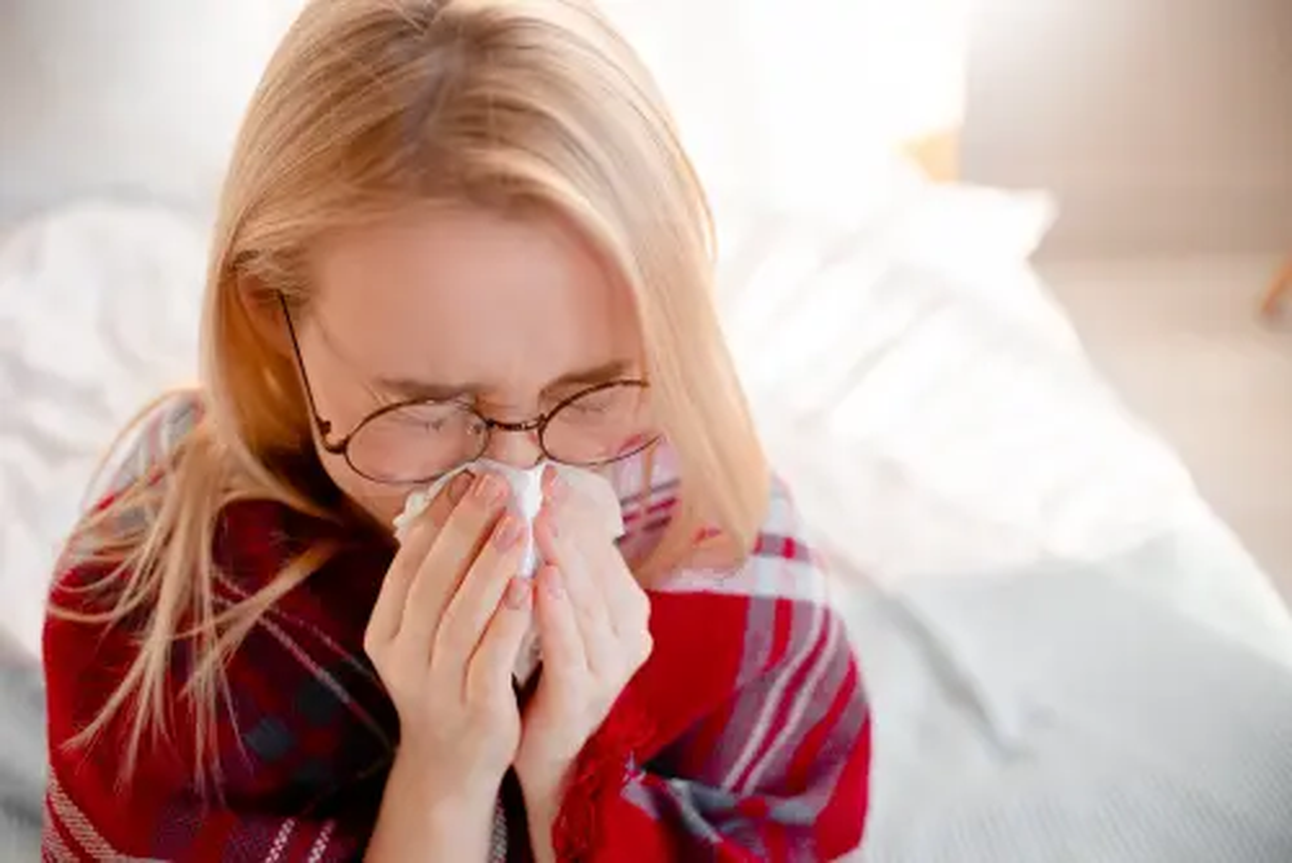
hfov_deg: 54.4
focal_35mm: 35
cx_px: 646
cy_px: 432
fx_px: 1257
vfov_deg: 37.9
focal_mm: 35
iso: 100
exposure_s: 1/250
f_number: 2.2
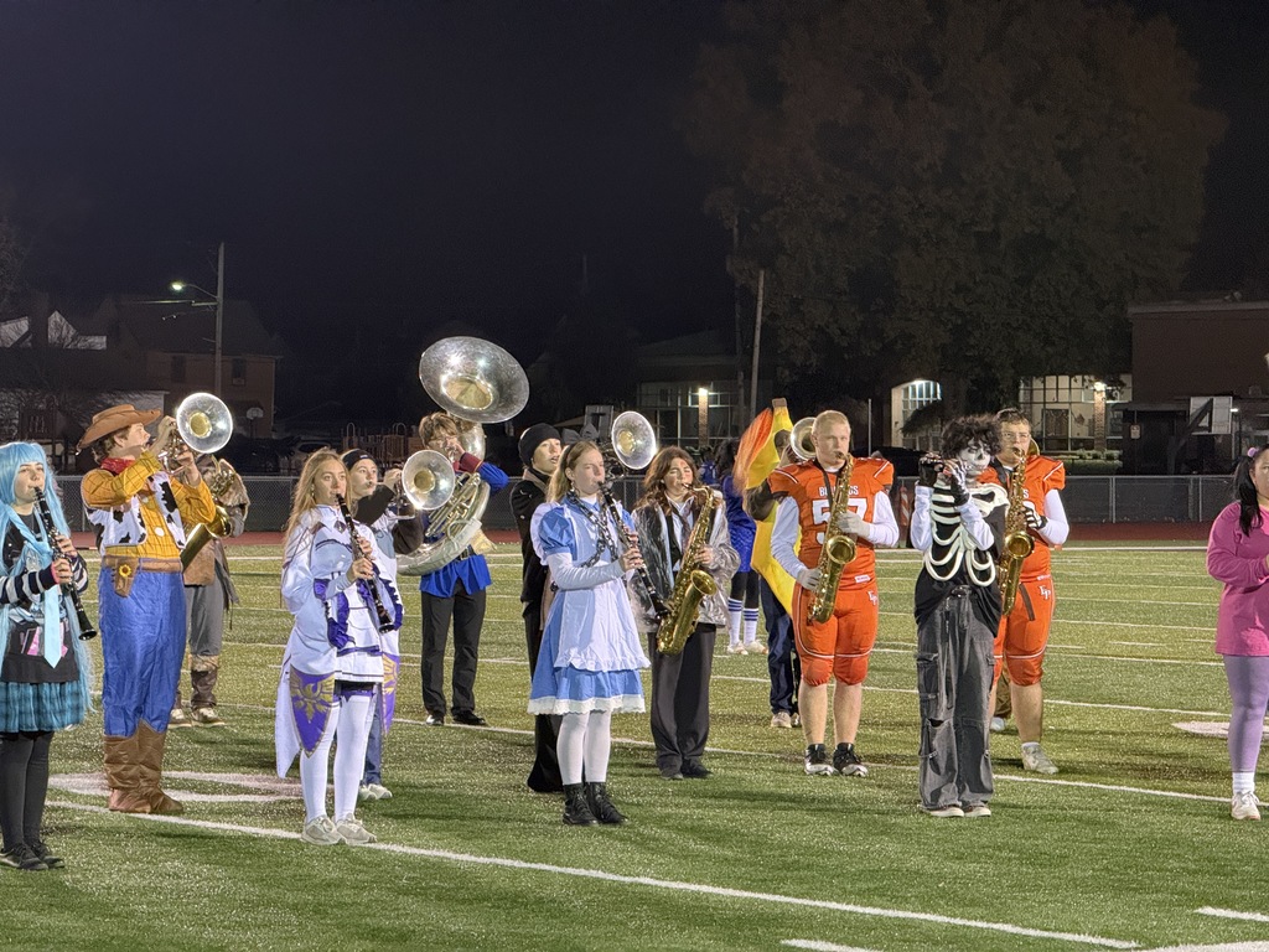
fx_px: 4399
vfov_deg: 12.3
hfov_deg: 16.4
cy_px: 476
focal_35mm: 120
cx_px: 634
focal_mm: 15.66
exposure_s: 1/40
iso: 1250
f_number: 2.8
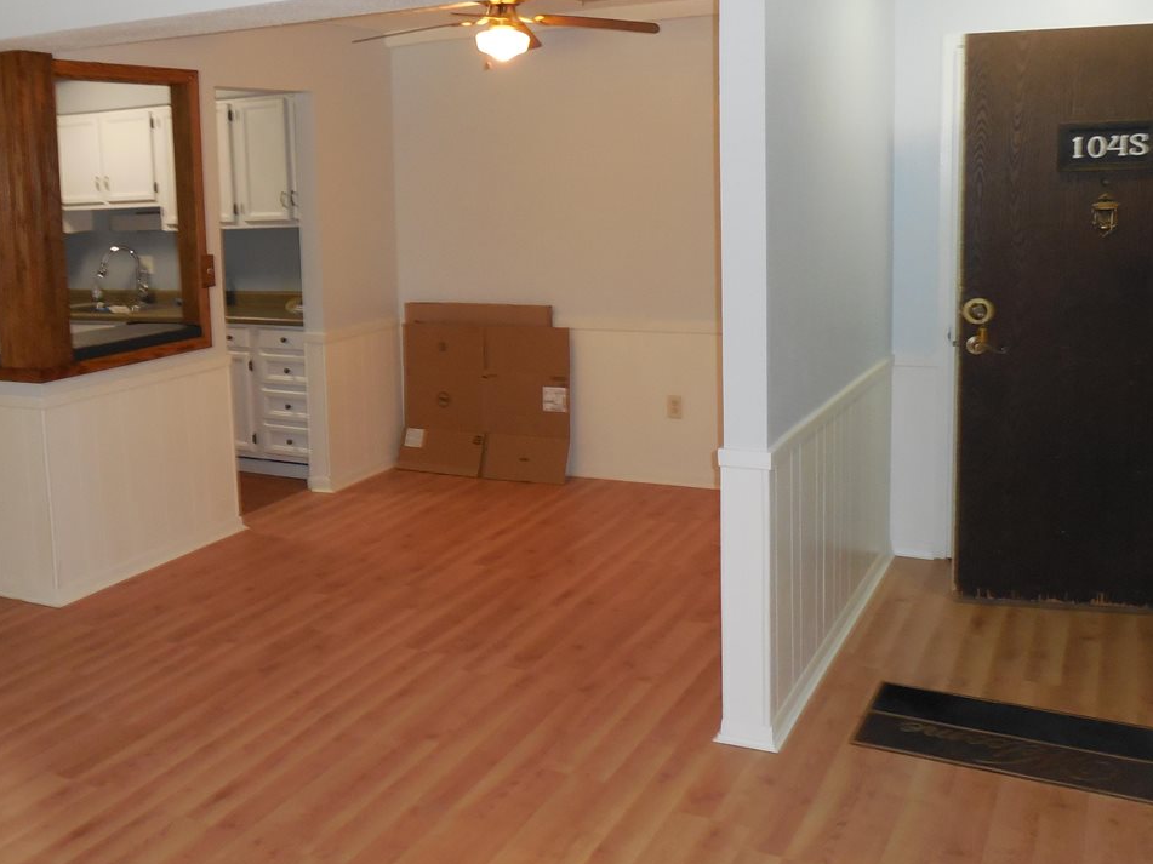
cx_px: 419
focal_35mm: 35
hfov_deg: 52.0
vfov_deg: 40.4
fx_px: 1166
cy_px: 327
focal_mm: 4.6
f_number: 3.5
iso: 320
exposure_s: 1/25
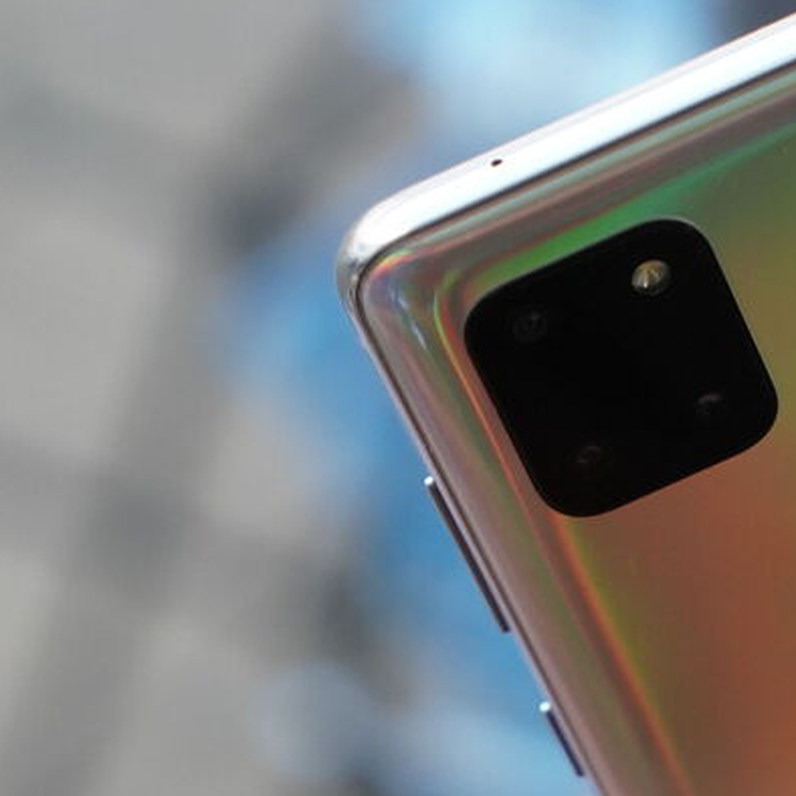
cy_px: 463
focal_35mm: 145
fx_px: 3772
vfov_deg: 12.0
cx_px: 856
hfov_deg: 11.9
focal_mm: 70
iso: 2500
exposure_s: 1/320
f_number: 5
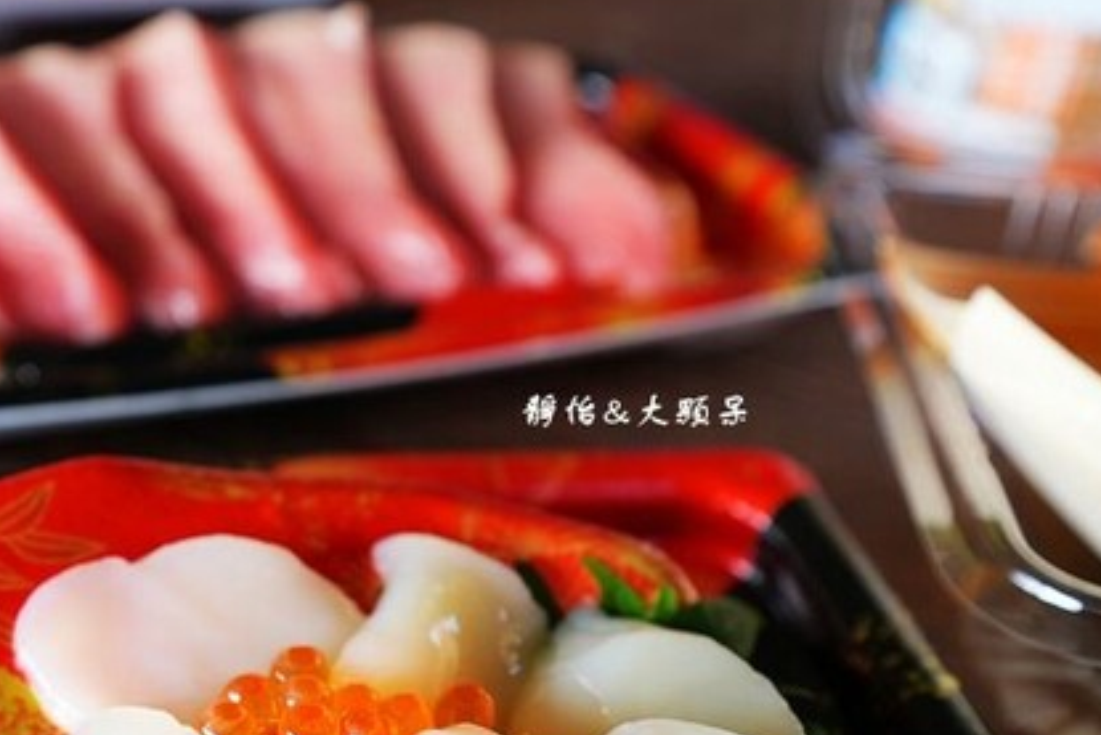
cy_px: 629
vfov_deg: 29.0
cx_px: 252
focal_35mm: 45
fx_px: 1377
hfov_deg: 42.0
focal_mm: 22
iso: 160
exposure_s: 1/80
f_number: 4.5
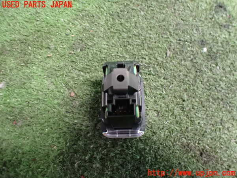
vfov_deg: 46.8
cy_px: 89
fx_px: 205
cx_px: 118
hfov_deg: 60.0
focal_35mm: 30
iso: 1600
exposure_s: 1/30
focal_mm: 5.4
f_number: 2.3
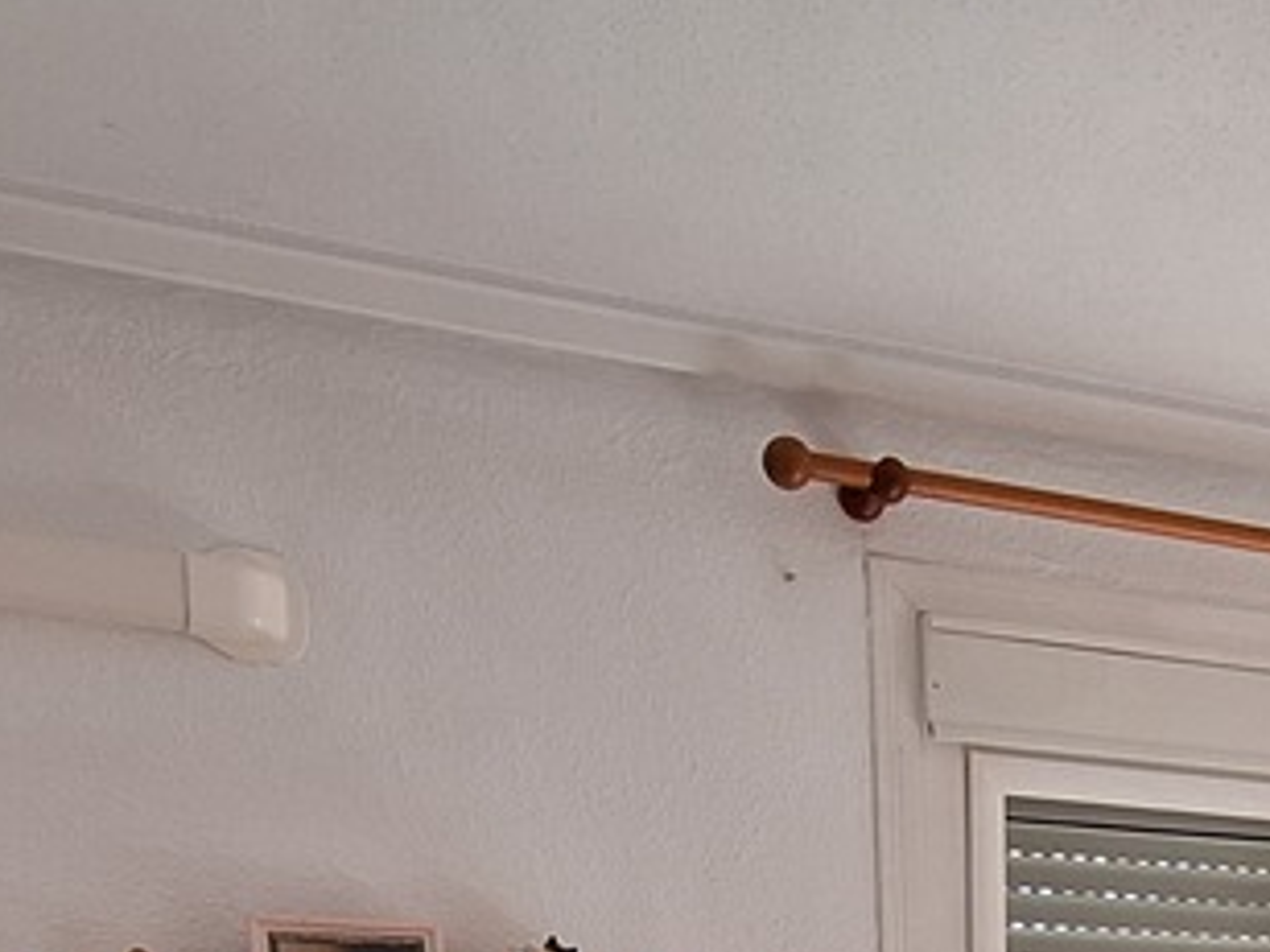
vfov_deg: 21.9
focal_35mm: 54
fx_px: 1981
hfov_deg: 32.5
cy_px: 1475
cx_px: 1295
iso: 64
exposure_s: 1/50
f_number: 2.2
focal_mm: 1.74
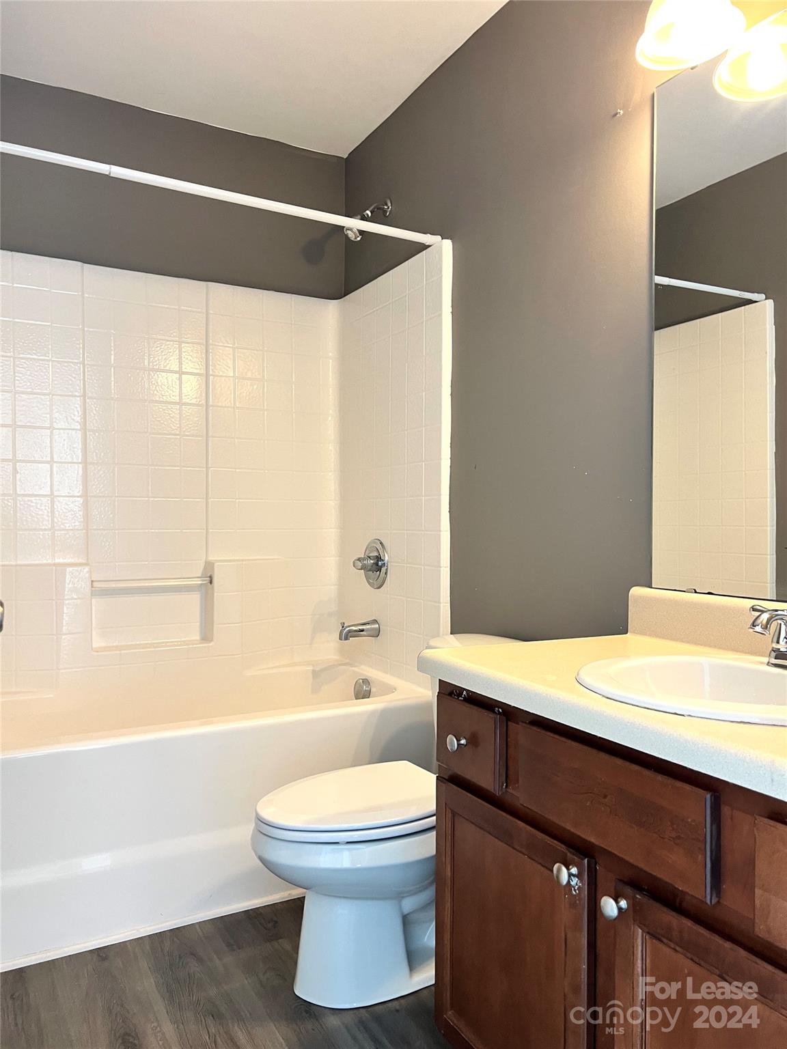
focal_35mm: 26
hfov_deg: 53.1
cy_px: 524
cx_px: 394
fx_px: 788
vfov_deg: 67.3
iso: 160
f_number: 1.5
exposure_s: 1/60
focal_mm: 5.7
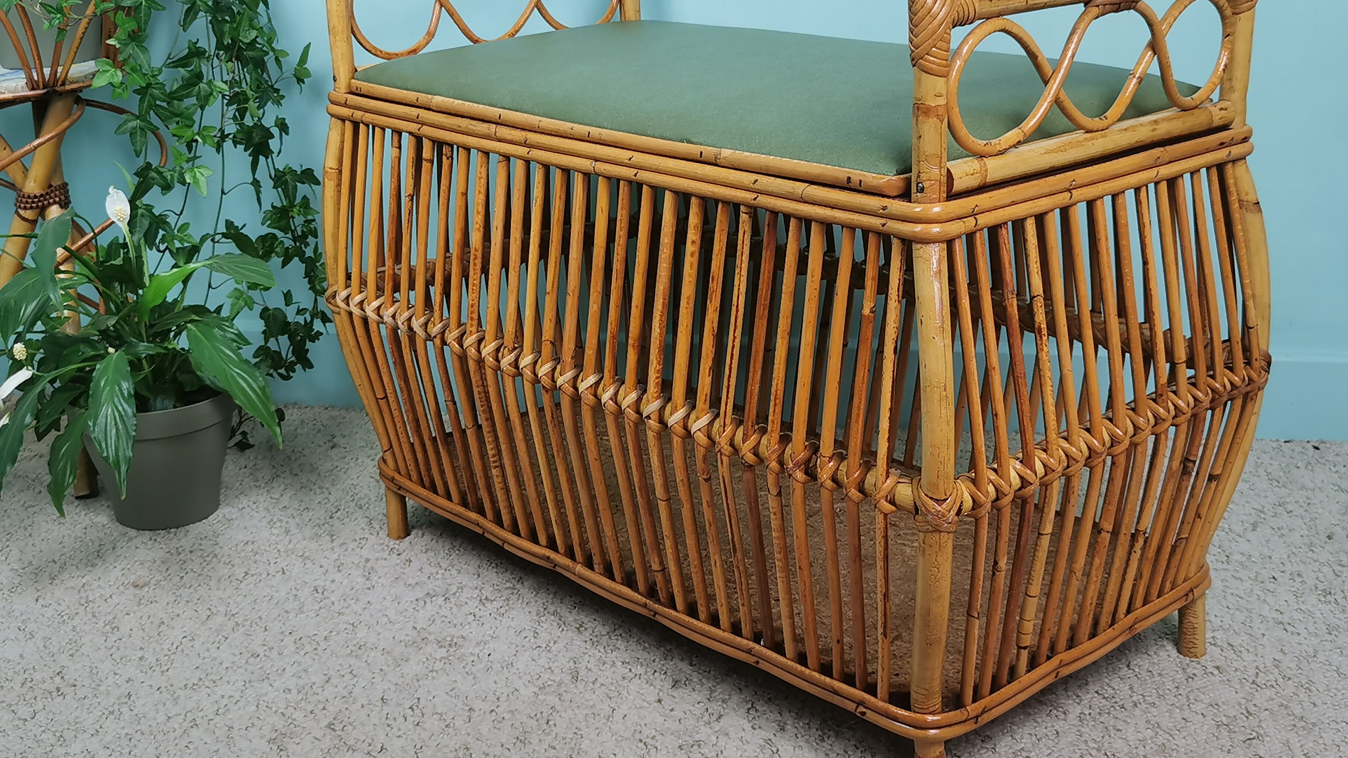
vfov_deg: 24.9
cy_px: 330
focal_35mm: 48
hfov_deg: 42.9
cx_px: 674
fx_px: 1716
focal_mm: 5.58
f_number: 1.8
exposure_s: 1/100
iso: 80
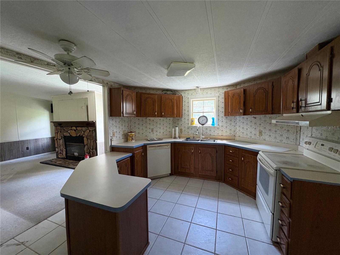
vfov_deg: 85.7
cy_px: 128
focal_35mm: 14
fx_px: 138
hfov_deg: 102.1
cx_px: 170
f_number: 2.2
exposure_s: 1/60
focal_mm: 2.22
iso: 400
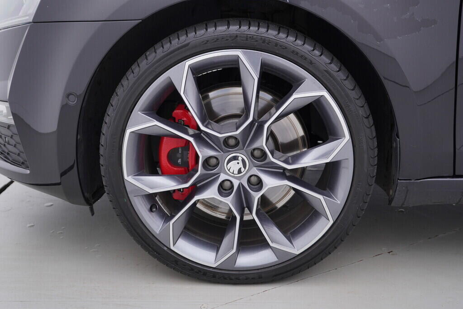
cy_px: 154
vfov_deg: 36.9
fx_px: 463
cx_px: 232
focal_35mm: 36
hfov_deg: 53.1
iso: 125
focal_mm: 24
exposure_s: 1/50
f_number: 3.2
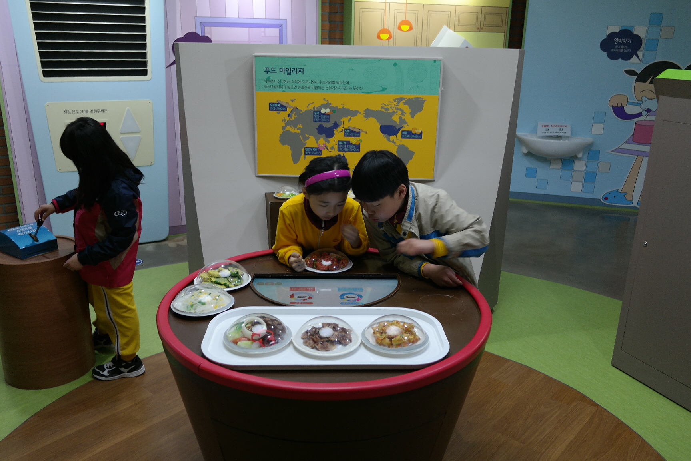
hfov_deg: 61.9
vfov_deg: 43.6
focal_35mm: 30
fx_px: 576
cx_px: 346
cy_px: 230
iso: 400
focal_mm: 20
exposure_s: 1/40
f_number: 3.5
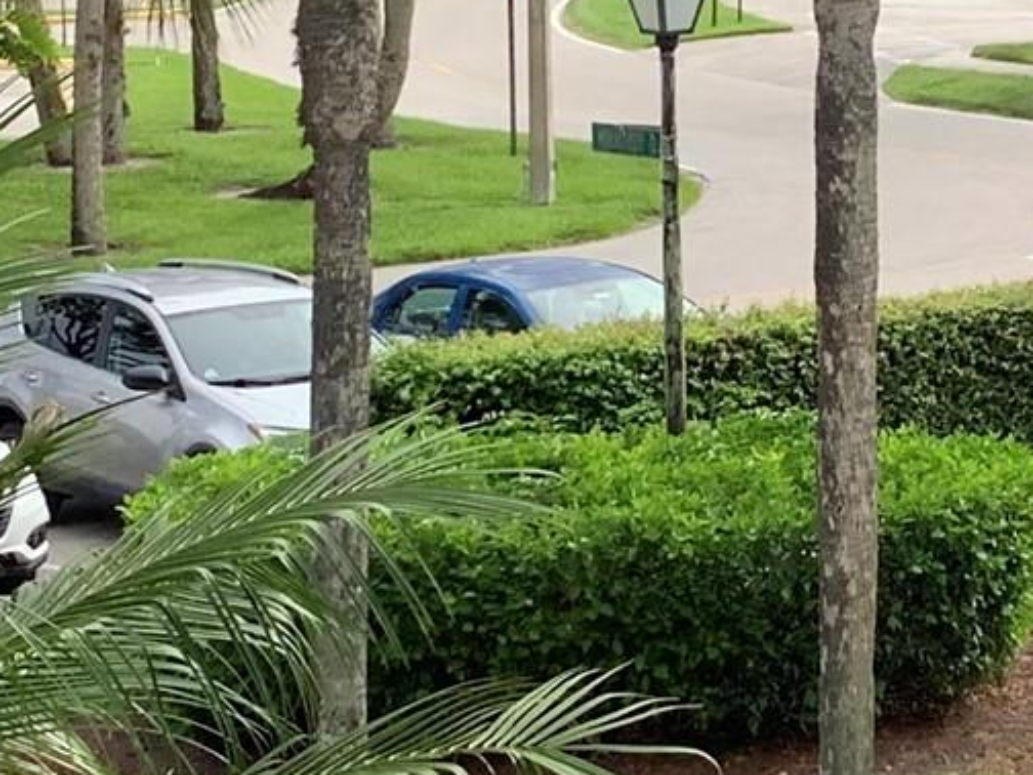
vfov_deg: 11.8
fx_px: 3760
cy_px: 470
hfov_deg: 15.5
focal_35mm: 126
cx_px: 828
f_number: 2.4
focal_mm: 3.3
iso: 25
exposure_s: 1/331
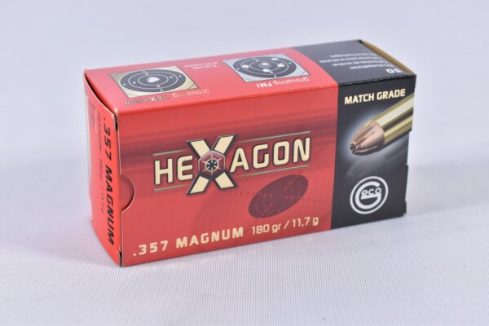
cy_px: 163
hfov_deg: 24.6
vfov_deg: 16.6
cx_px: 244
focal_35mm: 82
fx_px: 1121
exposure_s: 1/50
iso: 640
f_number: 5.6
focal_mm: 55
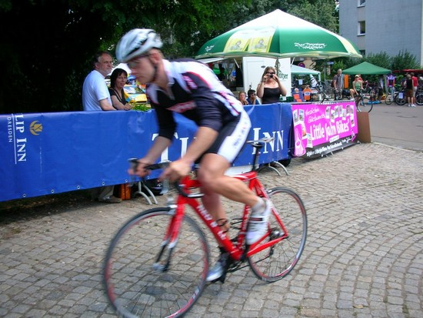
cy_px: 159
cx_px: 212
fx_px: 428
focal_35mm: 35
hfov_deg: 52.6
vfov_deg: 40.7
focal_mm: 5.8
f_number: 3
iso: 50
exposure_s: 1/175
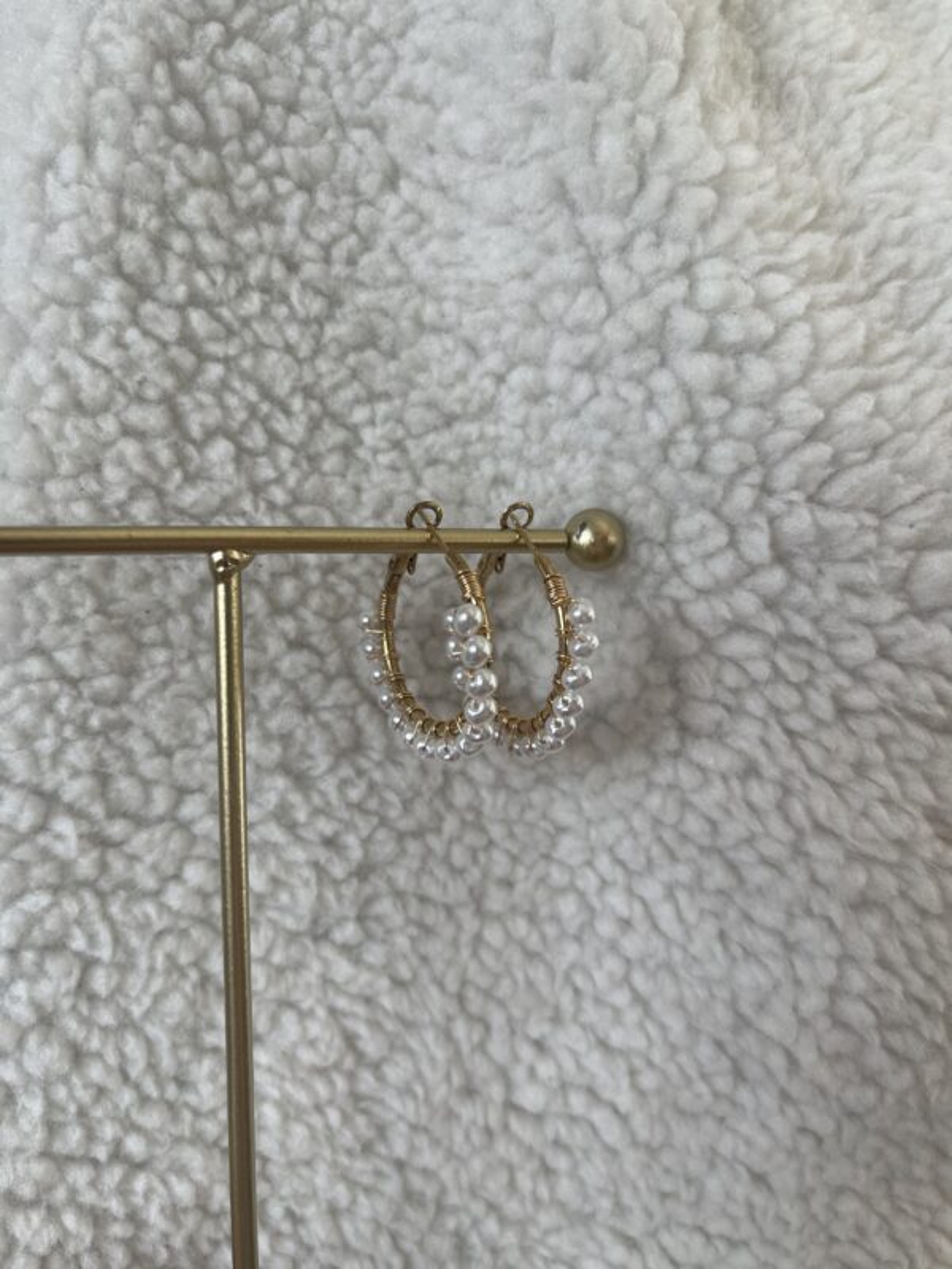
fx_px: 917
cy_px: 634
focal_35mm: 25
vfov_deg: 69.4
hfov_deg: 54.9
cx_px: 476
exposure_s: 1/160
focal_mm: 5.1
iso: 32
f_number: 1.6
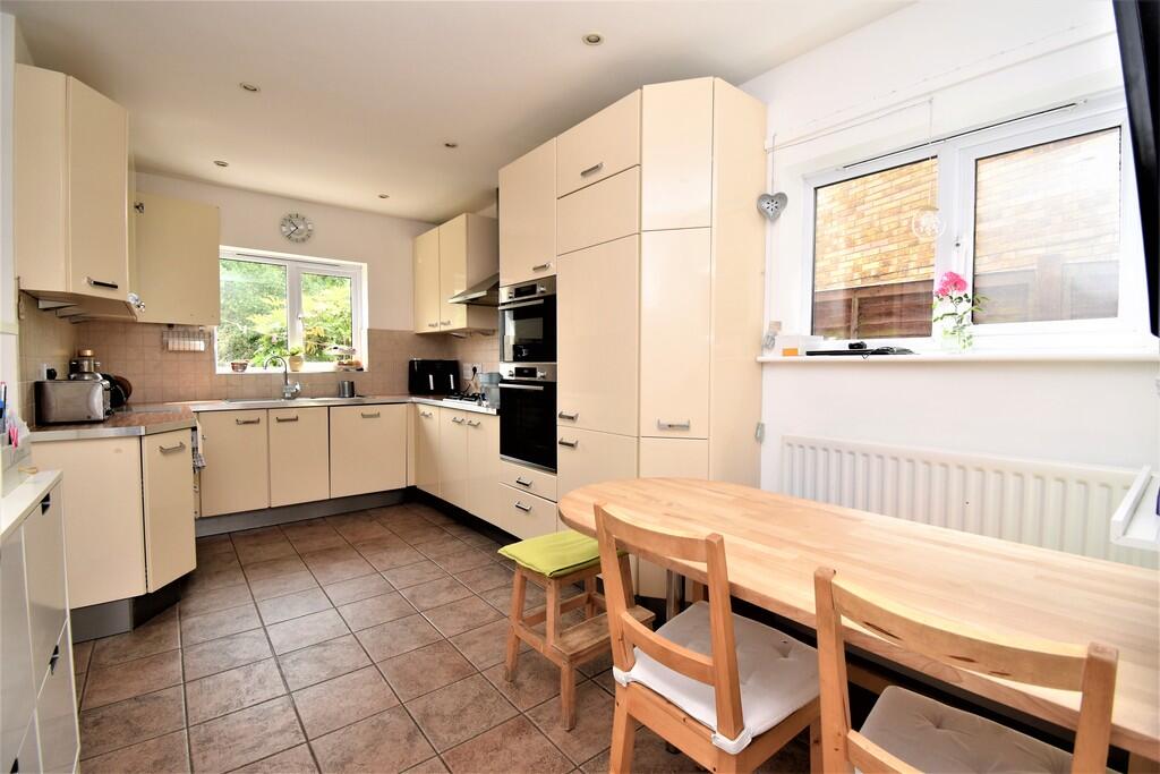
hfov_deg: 100.4
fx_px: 483
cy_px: 387
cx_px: 580
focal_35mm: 15
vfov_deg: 77.3
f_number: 5.6
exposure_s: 1/125
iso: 400
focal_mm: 10
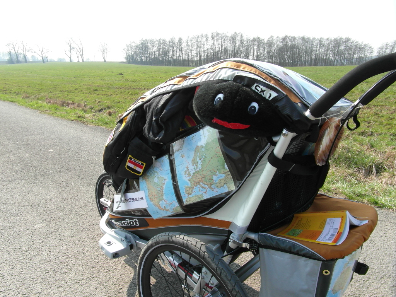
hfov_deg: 71.6
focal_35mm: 24
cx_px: 198
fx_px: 275
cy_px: 148
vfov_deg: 56.8
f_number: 4.6
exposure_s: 1/250
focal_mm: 4
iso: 80
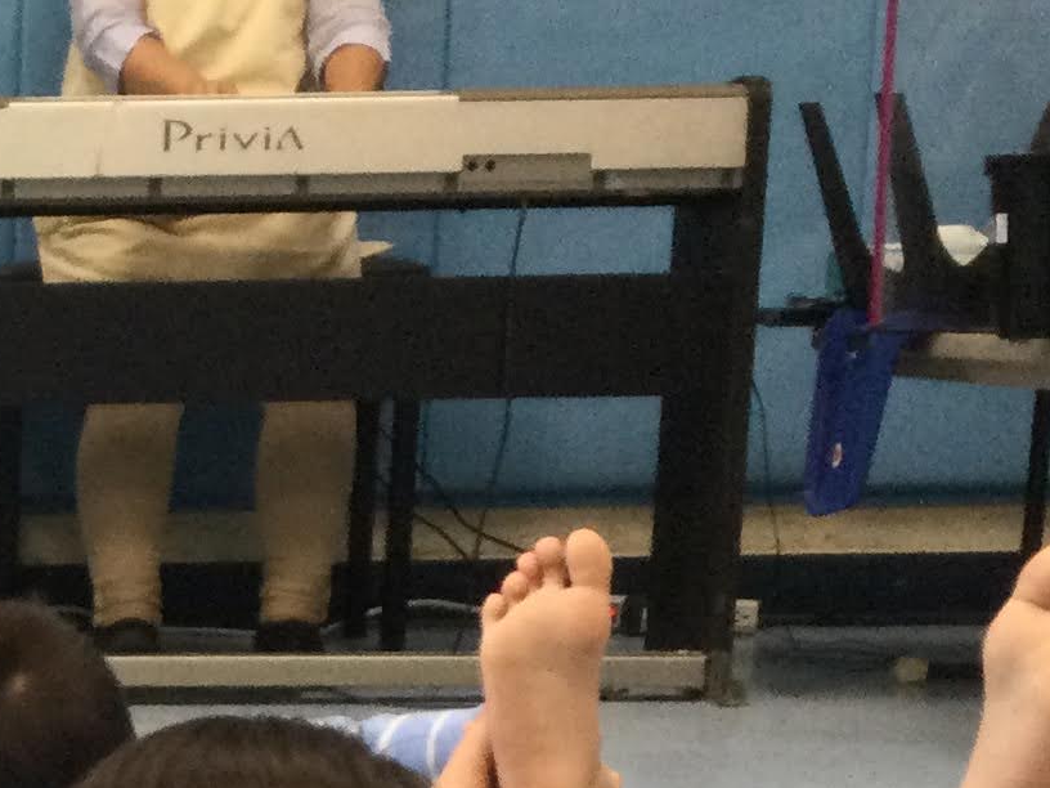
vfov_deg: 11.6
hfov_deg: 14.7
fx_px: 3761
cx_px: -555
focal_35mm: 124
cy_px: 1101
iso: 64
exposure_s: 1/30
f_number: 2.4
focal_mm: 3.3
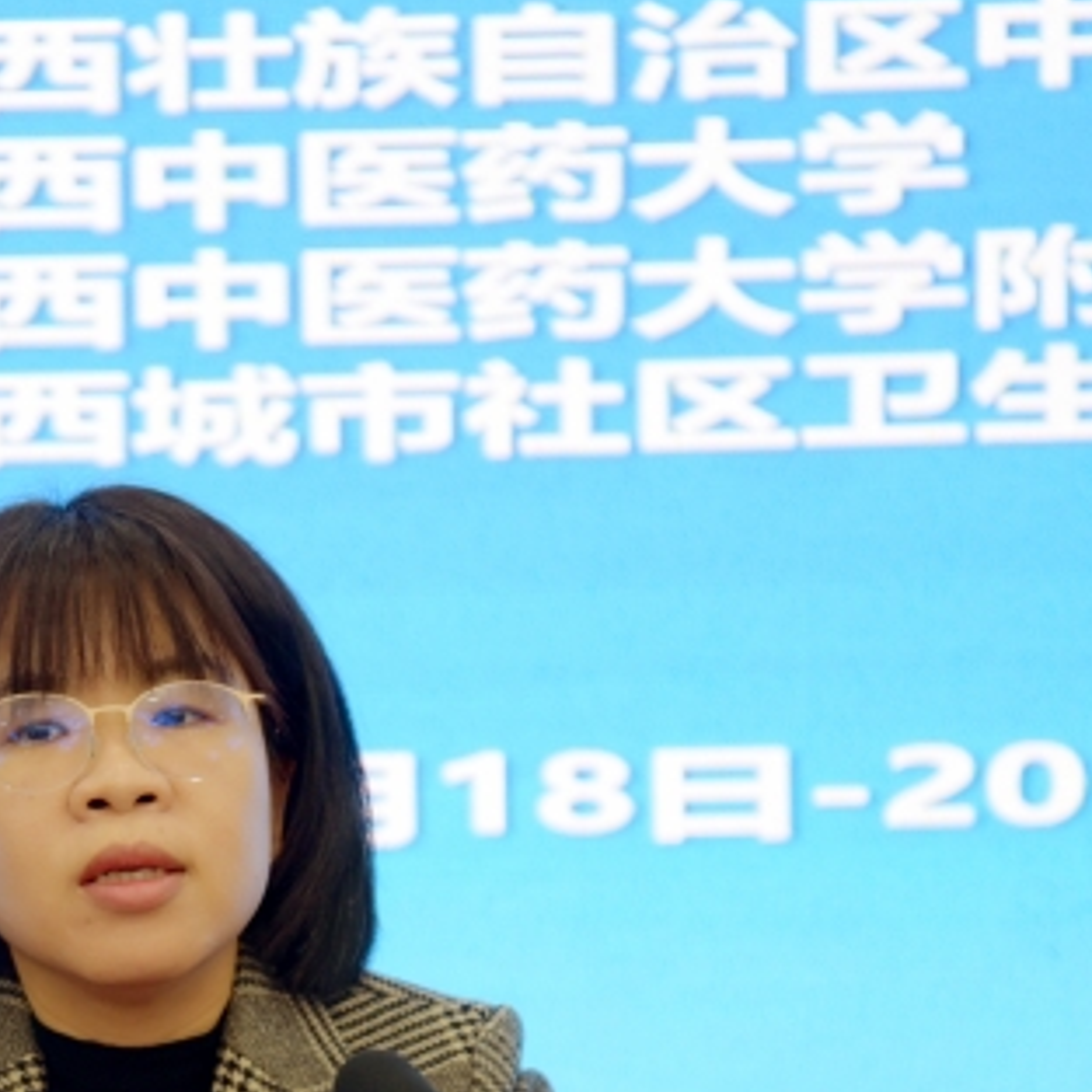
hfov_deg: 10.0
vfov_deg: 10.0
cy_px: 911
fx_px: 6210
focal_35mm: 174
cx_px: 115
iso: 640
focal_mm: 80
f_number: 4.5
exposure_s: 1/125
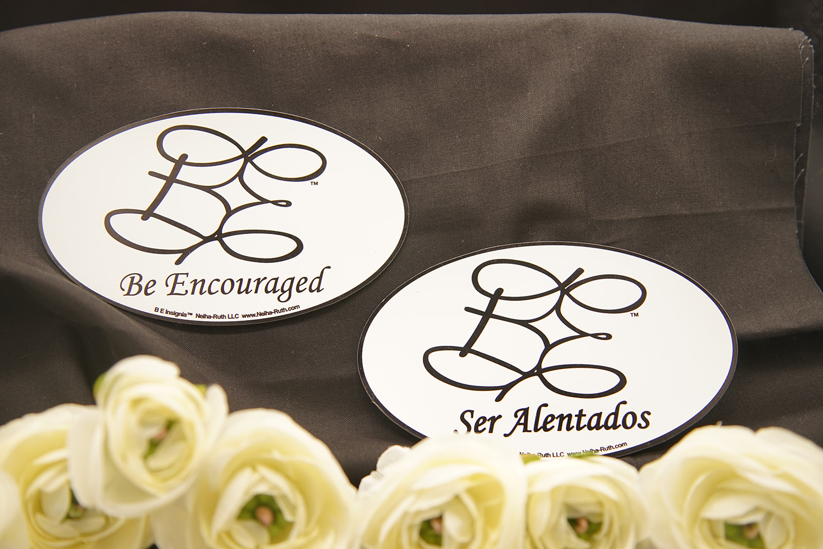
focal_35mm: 50
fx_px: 1143
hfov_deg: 39.6
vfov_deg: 27.0
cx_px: 412
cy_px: 274
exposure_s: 1/30
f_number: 4
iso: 100
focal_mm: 50
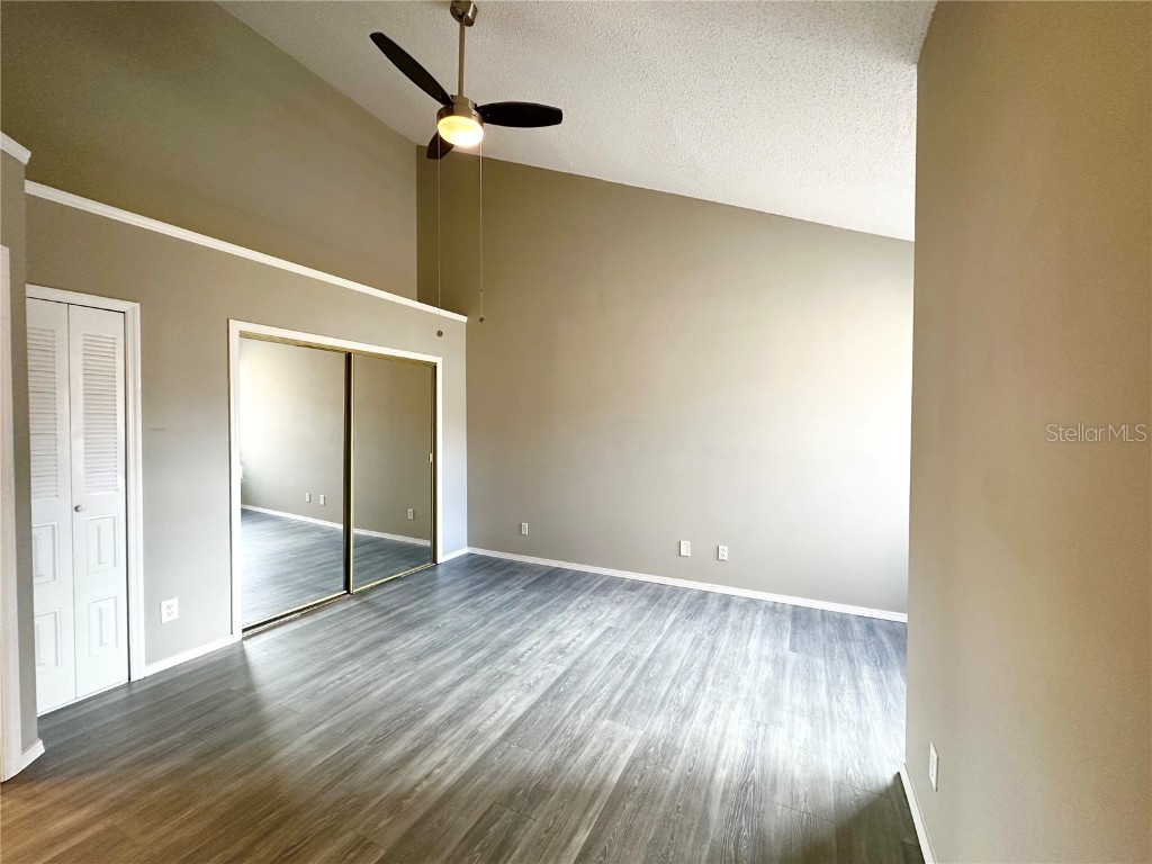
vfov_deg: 85.7
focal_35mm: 14
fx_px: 466
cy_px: 432
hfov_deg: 102.1
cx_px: 576
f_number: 2.2
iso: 250
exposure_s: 1/60
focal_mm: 2.22
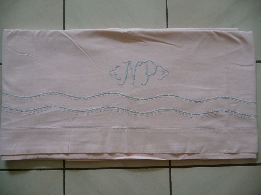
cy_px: 98
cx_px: 130
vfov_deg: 49.7
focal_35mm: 28
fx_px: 211
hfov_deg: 63.4
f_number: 3.3
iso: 200
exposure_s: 1/30
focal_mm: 4.7
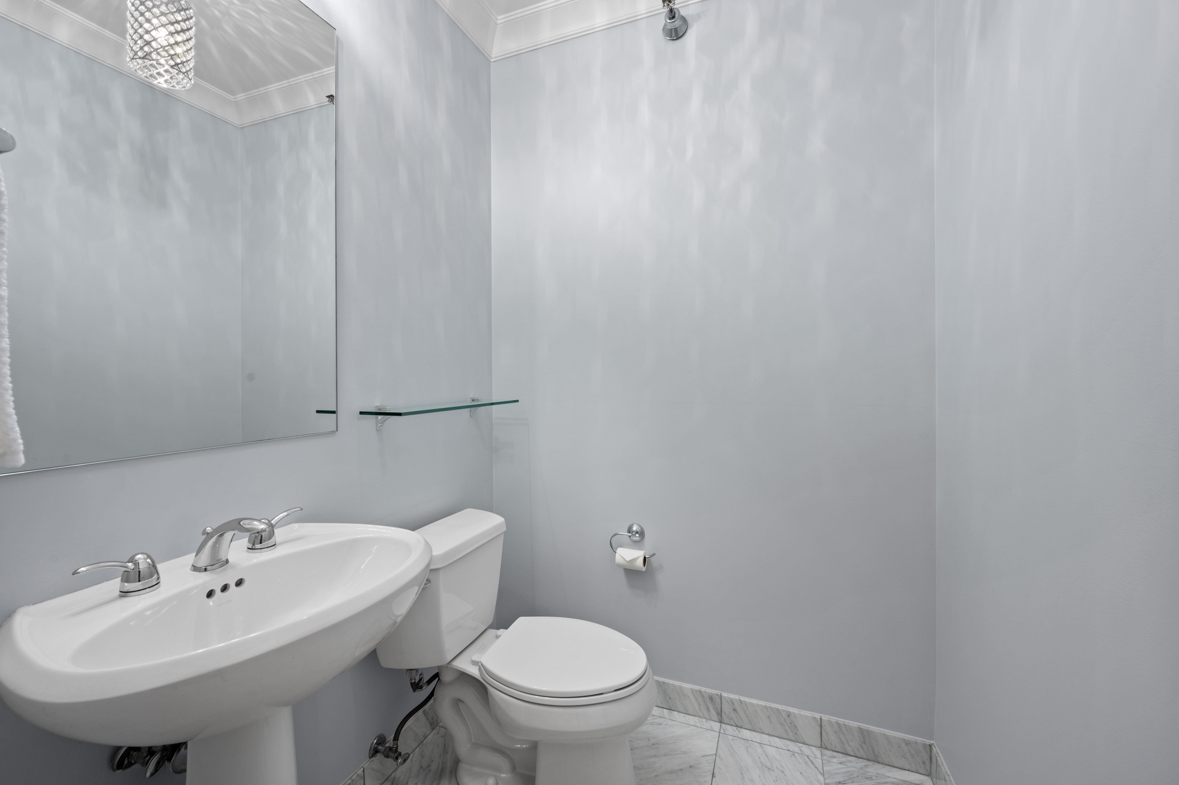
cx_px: 590
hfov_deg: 104.3
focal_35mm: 14
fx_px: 458
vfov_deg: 81.1
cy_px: 392
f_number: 10
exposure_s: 1
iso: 100
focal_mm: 14
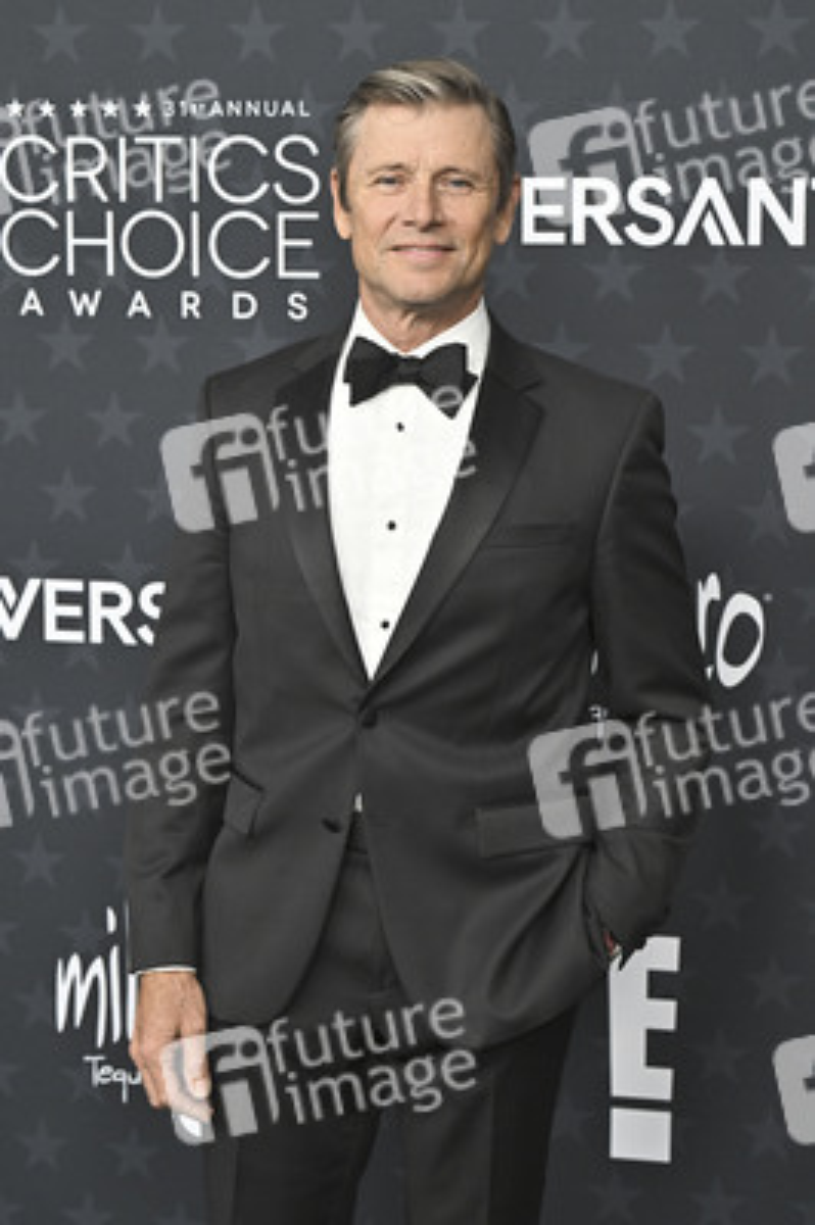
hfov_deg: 20.3
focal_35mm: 67
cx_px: 408
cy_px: 612
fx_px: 2279
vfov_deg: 30.1
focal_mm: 67
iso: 1250
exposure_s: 1/320
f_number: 5.6
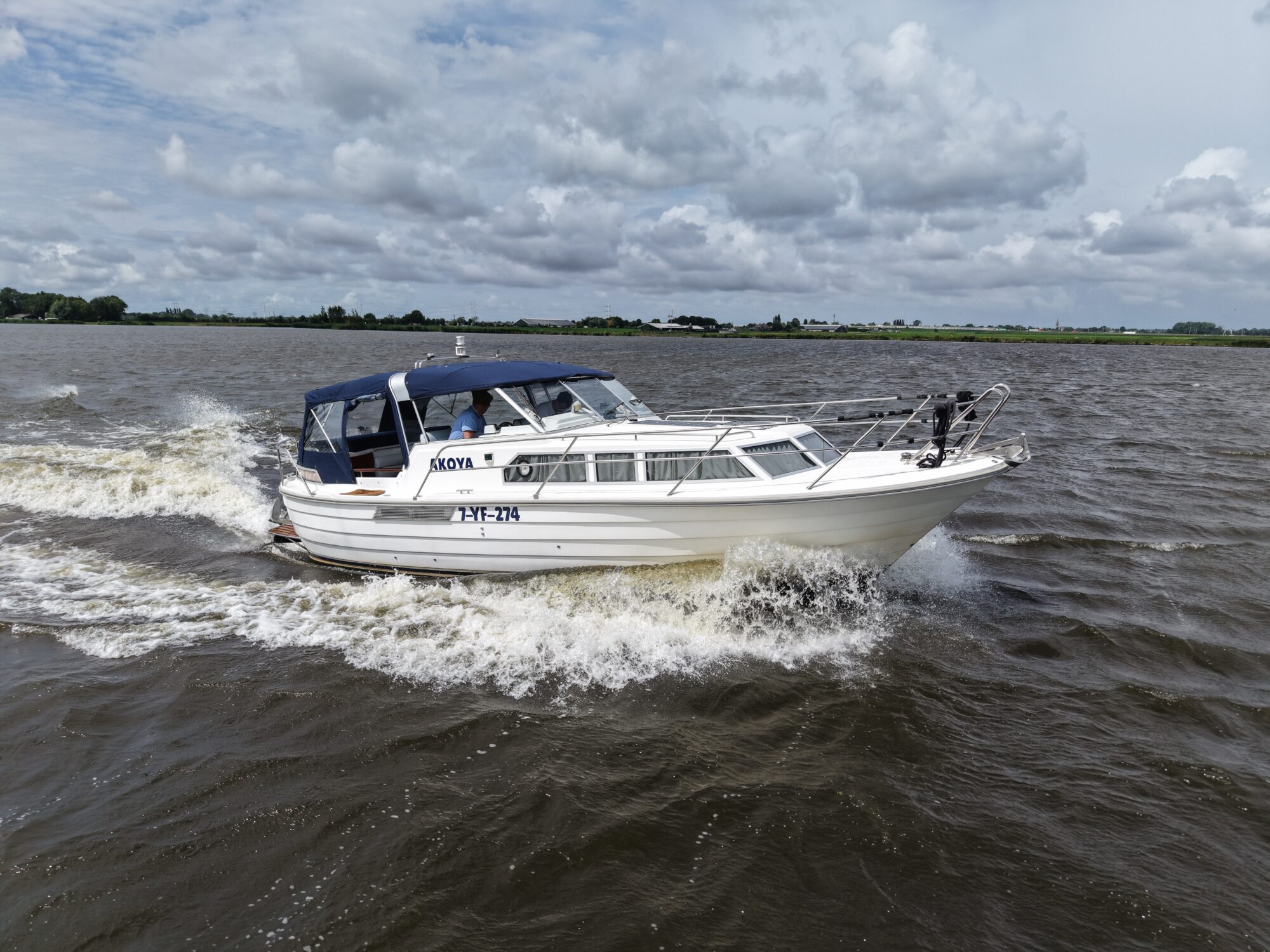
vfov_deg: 56.8
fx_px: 881
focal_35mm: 24
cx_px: 635
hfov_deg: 71.6
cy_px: 476
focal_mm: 8.67
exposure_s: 1/640
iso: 120
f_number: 1.8
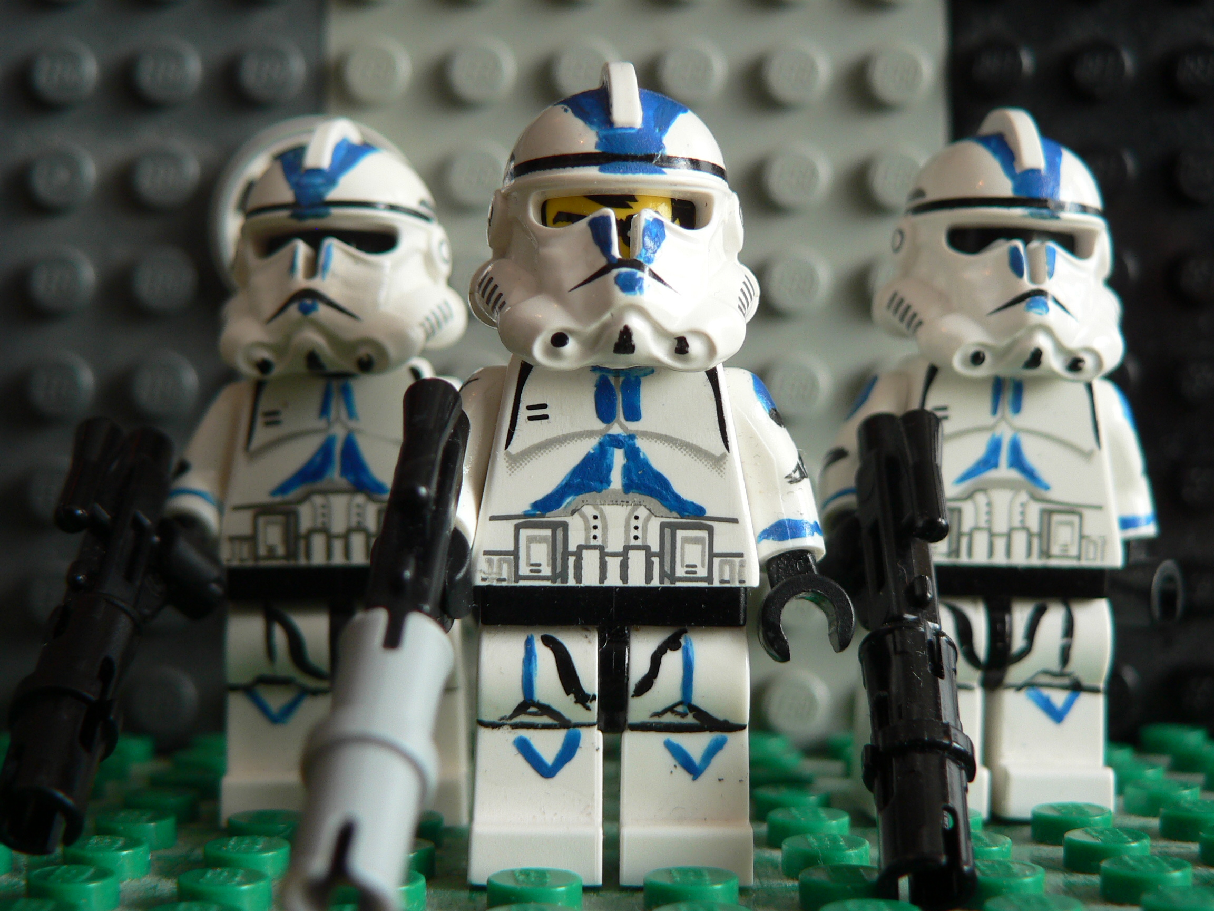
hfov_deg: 35.5
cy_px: 456
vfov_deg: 27.0
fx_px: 1894
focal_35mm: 54
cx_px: 607
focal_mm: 9.3
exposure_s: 1/30
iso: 100
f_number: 3.2
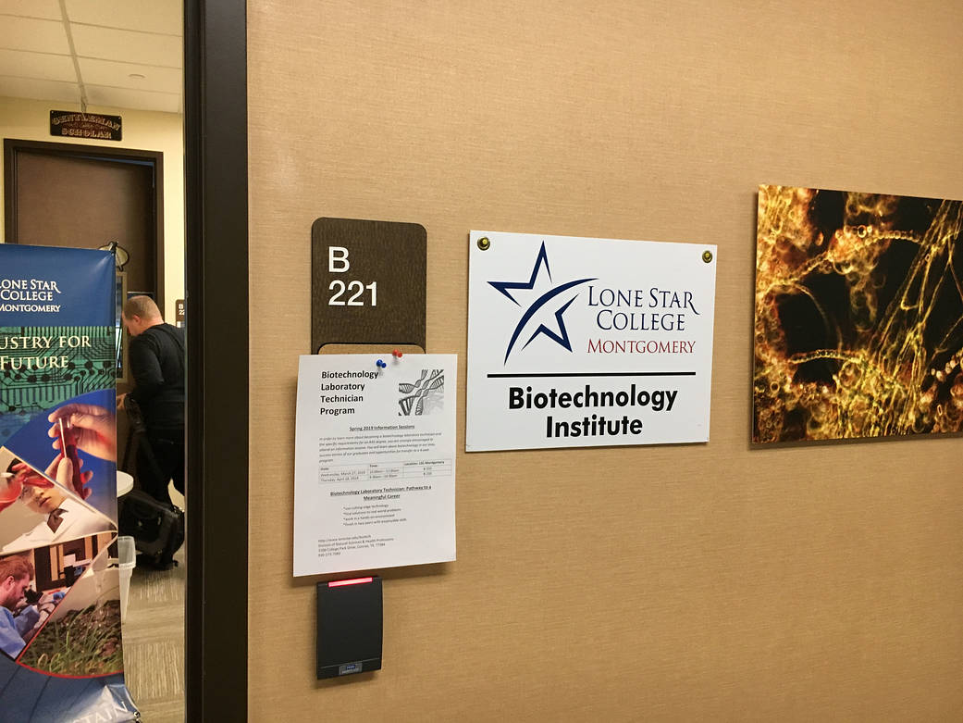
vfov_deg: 48.2
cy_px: 362
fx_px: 807
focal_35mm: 29
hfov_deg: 61.7
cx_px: 482
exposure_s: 1/30
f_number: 2.2
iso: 125
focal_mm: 4.15
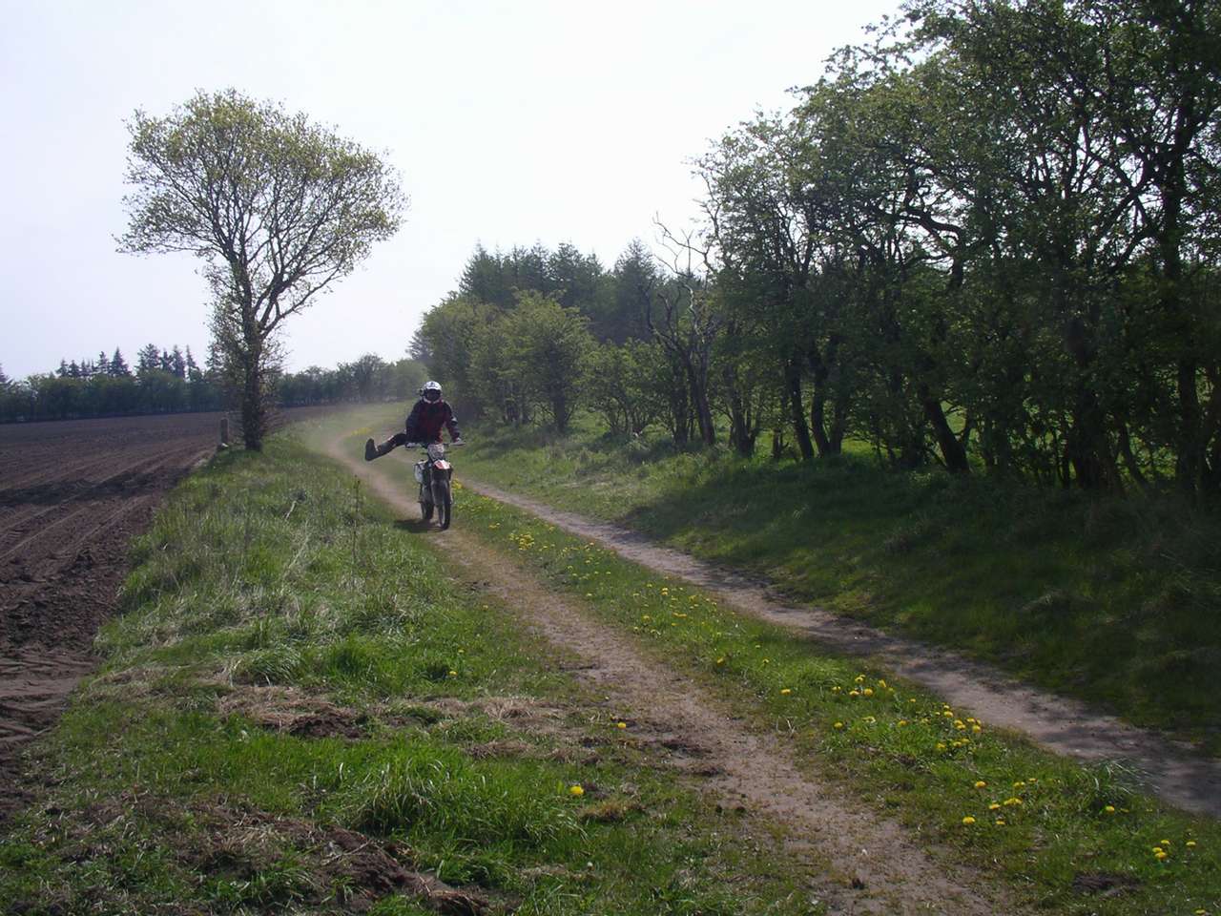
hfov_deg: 50.1
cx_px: 610
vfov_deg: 38.7
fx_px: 1305
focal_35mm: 37
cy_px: 458
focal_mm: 5.7
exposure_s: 1/200
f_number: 6.9
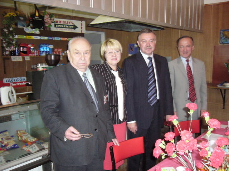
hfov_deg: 52.6
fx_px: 232
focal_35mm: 35
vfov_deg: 40.7
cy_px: 86
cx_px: 114
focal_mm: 5.8
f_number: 2.8
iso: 300
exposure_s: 1/60
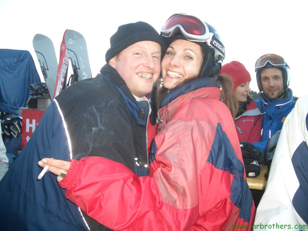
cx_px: 154
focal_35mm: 35
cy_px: 116
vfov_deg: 40.7
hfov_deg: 52.6
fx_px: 311
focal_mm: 5.8
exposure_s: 1/100
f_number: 2.6
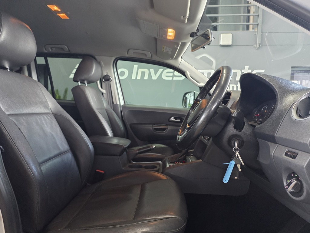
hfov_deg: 73.9
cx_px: 155
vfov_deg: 58.9
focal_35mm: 23
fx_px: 206
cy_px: 116
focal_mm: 6.25
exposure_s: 1/100
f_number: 1.7
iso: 500
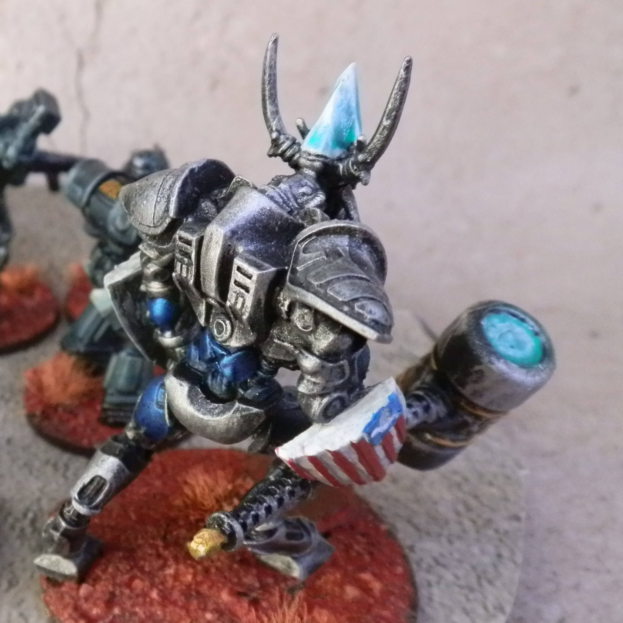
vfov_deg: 36.8
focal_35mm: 46
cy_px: 300
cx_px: 55
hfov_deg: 34.6
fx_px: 937
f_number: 3.1
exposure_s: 1/80
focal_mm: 5
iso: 400
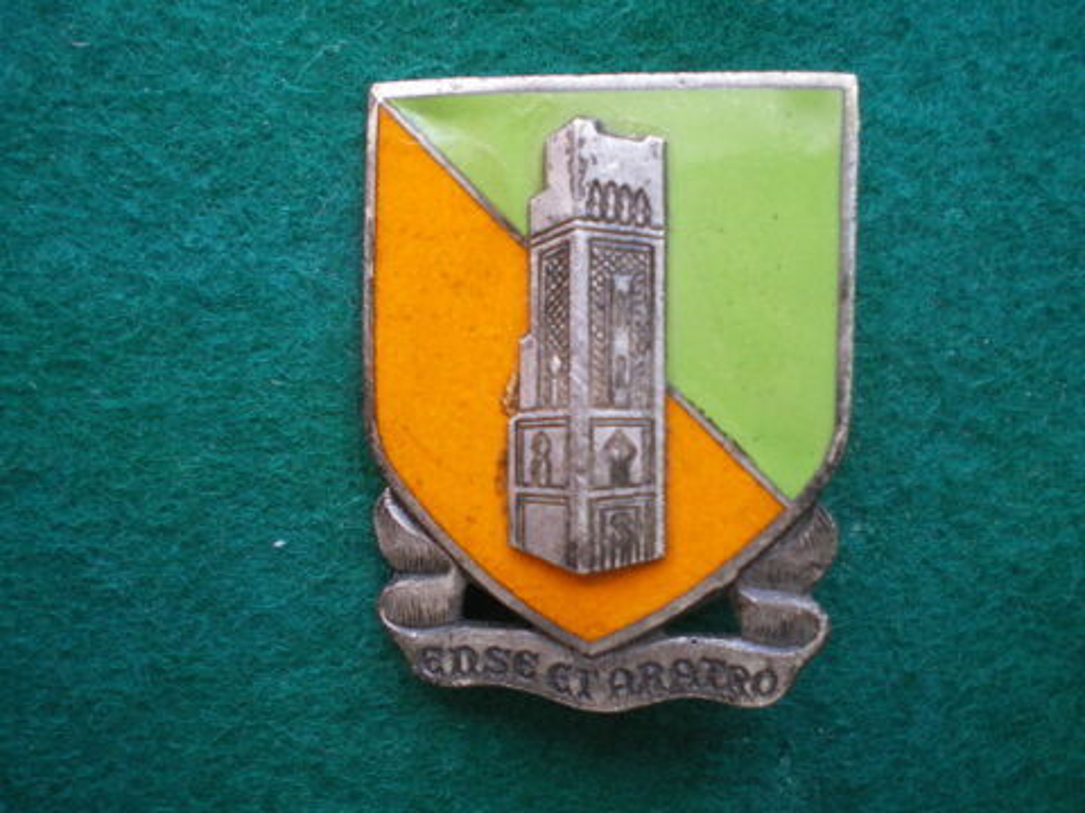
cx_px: 542
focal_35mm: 38
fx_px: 1191
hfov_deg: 49.0
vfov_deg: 37.7
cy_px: 406
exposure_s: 1/50
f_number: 3.1
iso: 200
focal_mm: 6.3
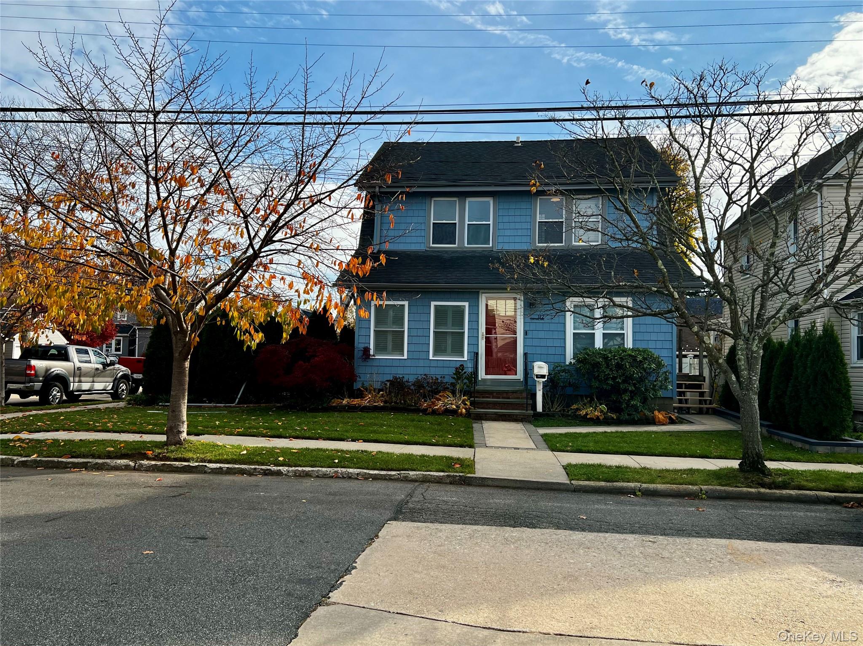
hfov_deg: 67.3
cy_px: 323
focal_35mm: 26
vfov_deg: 53.0
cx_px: 432
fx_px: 648
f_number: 1.5
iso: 50
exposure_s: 1/2632
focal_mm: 5.7
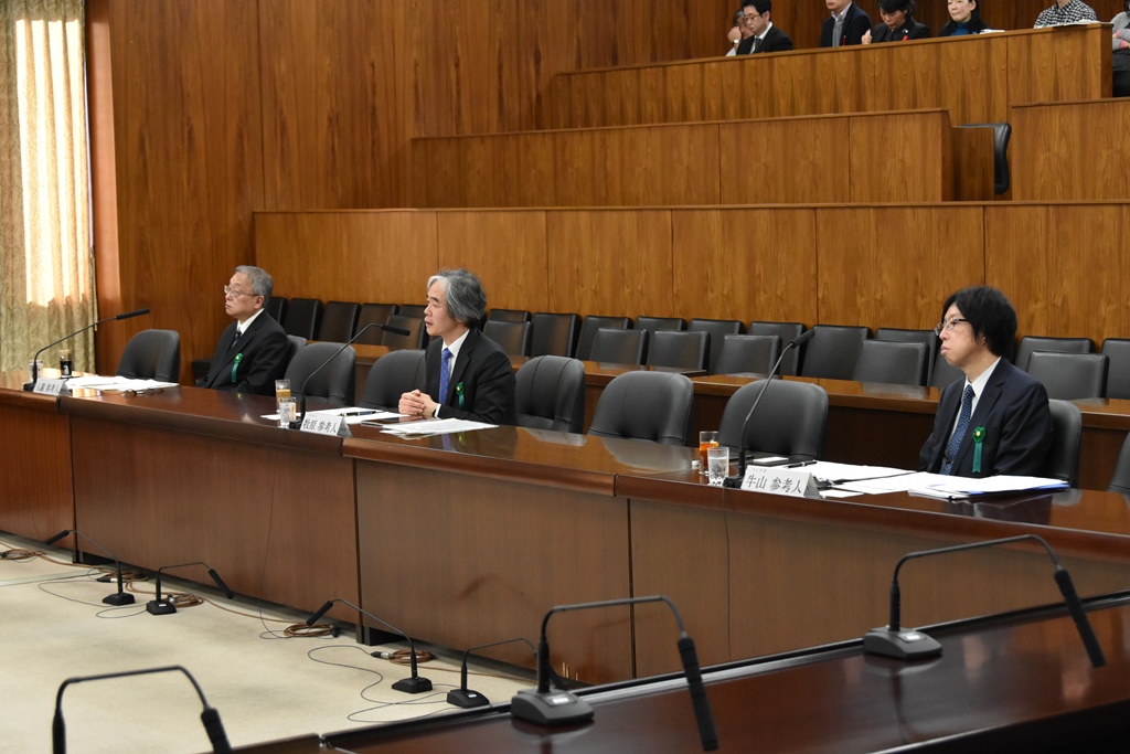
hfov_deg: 28.1
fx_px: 2260
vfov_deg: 18.9
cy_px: 377
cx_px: 565
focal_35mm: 72
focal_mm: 48
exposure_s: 1/200
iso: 2500
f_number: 6.3
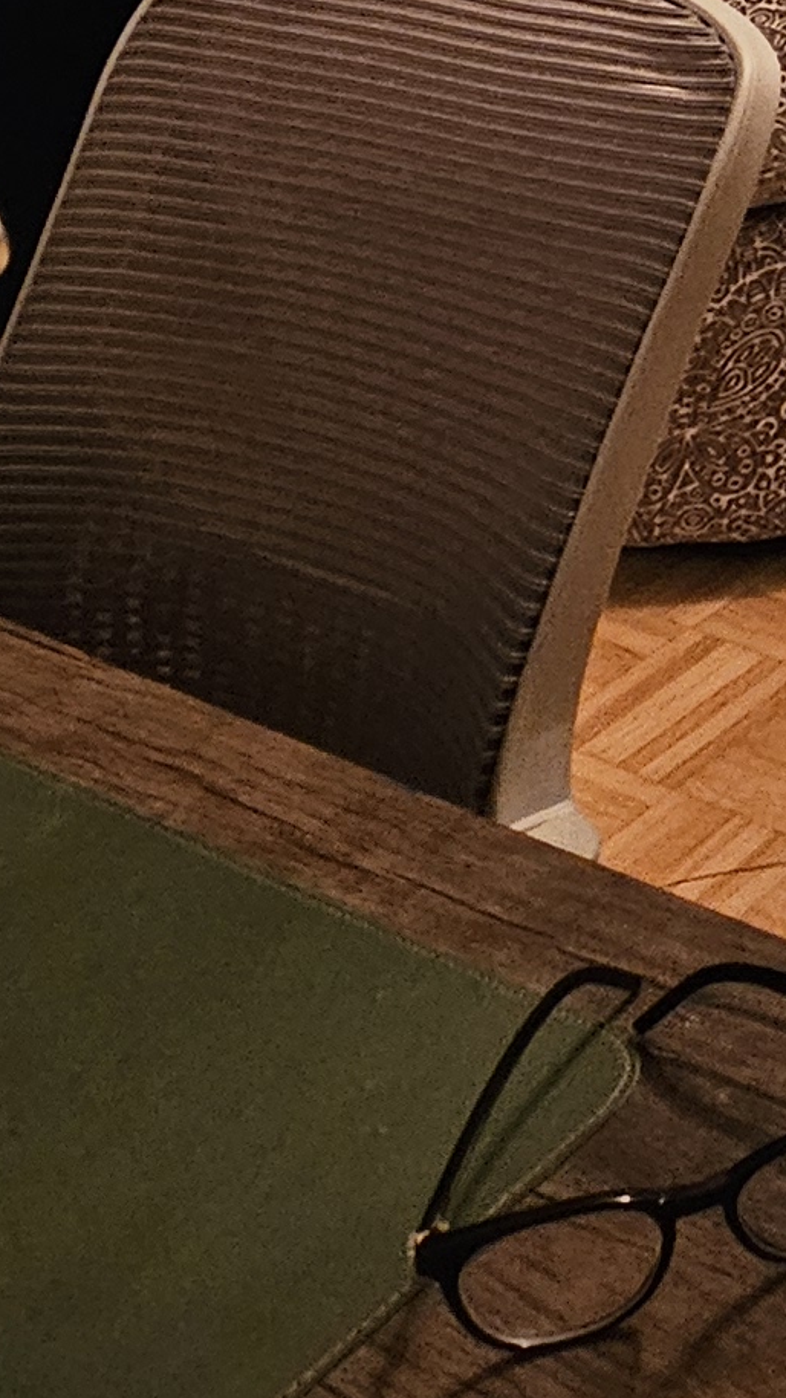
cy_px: -586
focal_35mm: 62
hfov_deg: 14.2
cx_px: 1817
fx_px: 2298
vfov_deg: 26.5
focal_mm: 2.2
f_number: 2.2
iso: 500
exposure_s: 1/30
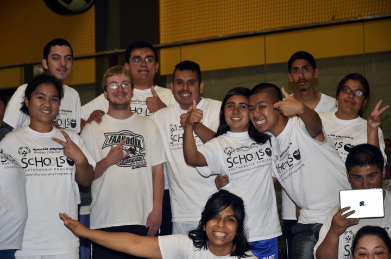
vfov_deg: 13.0
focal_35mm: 105
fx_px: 1138
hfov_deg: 19.5
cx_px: 196
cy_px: 130
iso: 400
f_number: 4.5
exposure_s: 1/60
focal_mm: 70
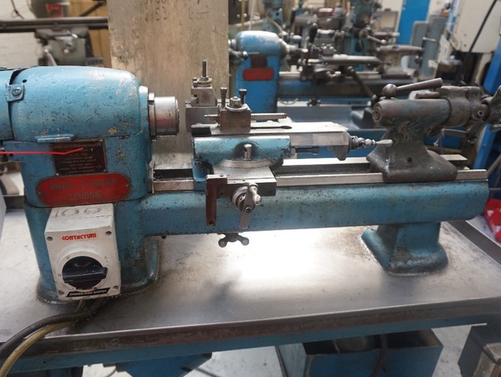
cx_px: 220
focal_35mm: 27
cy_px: 191
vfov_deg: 51.4
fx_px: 391
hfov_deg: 65.1
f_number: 4
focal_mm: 16
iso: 640
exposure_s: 1/160
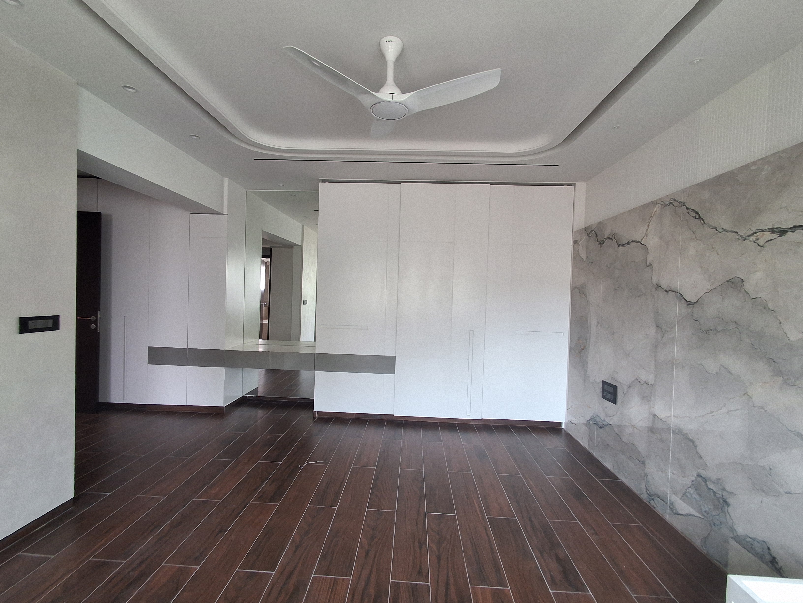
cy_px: 302
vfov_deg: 78.1
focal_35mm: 16
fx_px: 371
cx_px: 402
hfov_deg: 94.5
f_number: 2.2
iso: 160
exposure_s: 1/50
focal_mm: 1.64
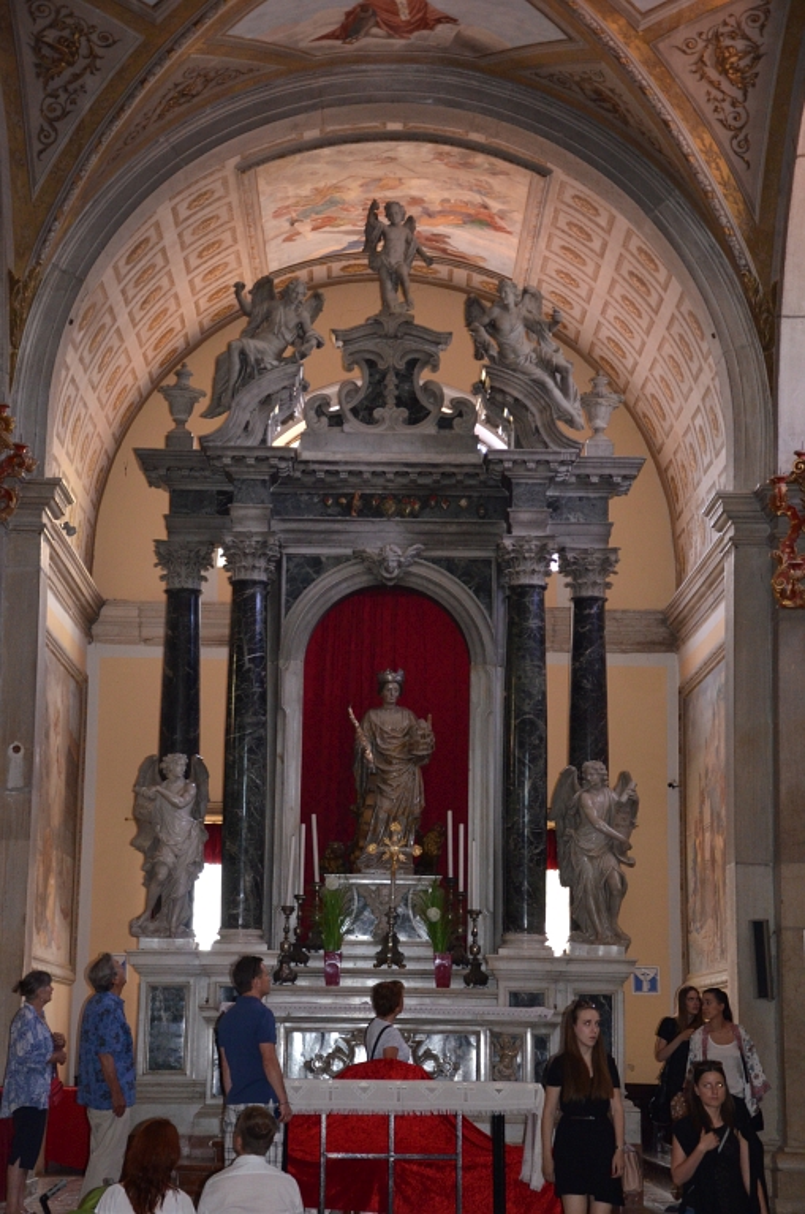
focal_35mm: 78
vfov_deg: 26.0
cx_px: 402
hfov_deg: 17.4
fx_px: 2627
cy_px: 607
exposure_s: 1/60
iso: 2000
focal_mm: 52
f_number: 5
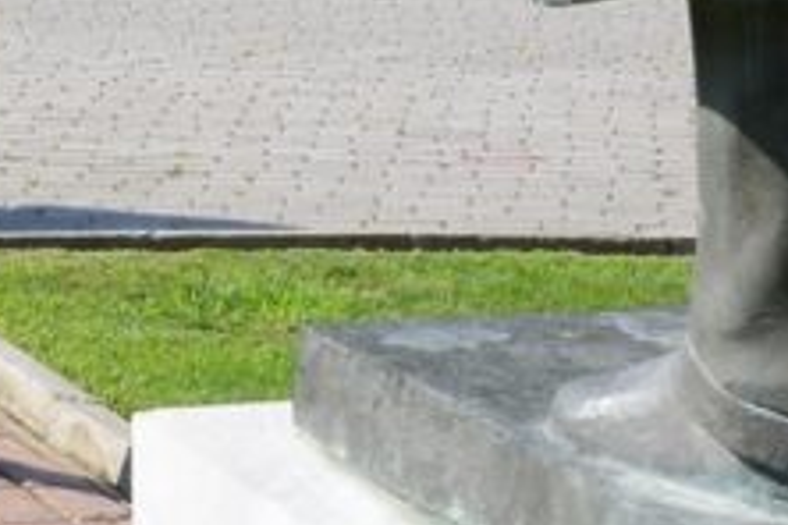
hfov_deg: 10.1
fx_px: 4399
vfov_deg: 6.7
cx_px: -53
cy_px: -317
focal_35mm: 201
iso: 200
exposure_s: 1/100
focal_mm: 58
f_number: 13
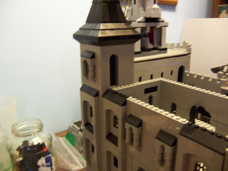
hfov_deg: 55.4
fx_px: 217
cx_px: 114
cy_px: 86
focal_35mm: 33
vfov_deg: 42.9
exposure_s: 1/8
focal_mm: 5.5
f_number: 2.8
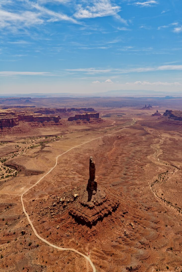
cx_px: 91
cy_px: 136
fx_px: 212
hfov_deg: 46.4
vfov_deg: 65.5
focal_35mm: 28
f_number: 2.8
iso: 100
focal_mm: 14.45
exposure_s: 1/2000
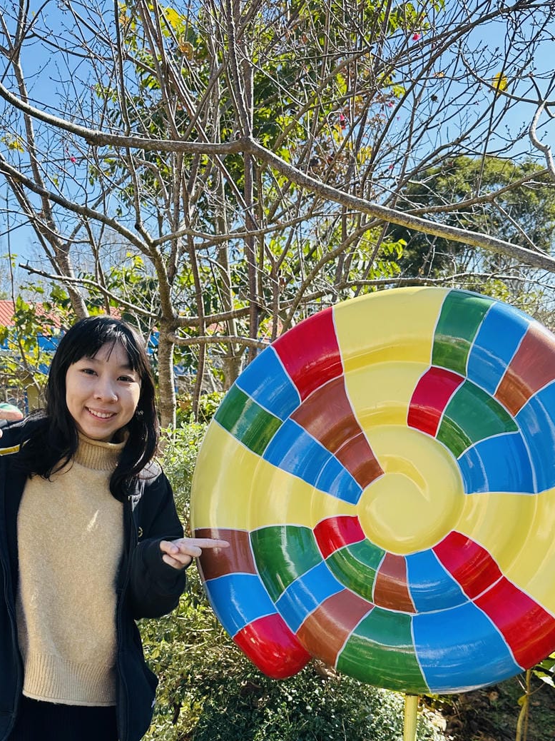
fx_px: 791
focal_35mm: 37
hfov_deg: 38.6
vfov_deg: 48.8
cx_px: 253
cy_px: 525
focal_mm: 6.86
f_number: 1.78
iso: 80
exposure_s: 1/1272
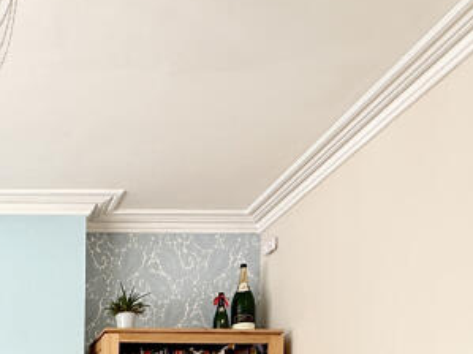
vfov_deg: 24.6
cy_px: 507
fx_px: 656
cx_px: -76
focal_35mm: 48
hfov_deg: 33.3
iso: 50
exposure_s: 1/99
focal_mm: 2.22
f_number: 2.2
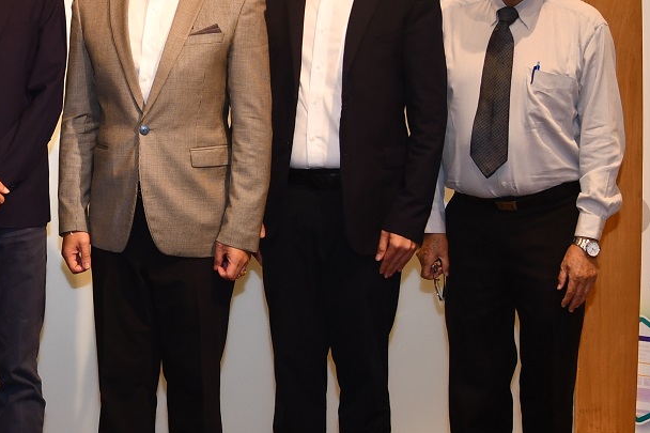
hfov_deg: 20.0
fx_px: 1787
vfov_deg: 13.7
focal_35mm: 99
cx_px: 1
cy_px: 82
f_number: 4
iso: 450
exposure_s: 1/60
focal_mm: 24
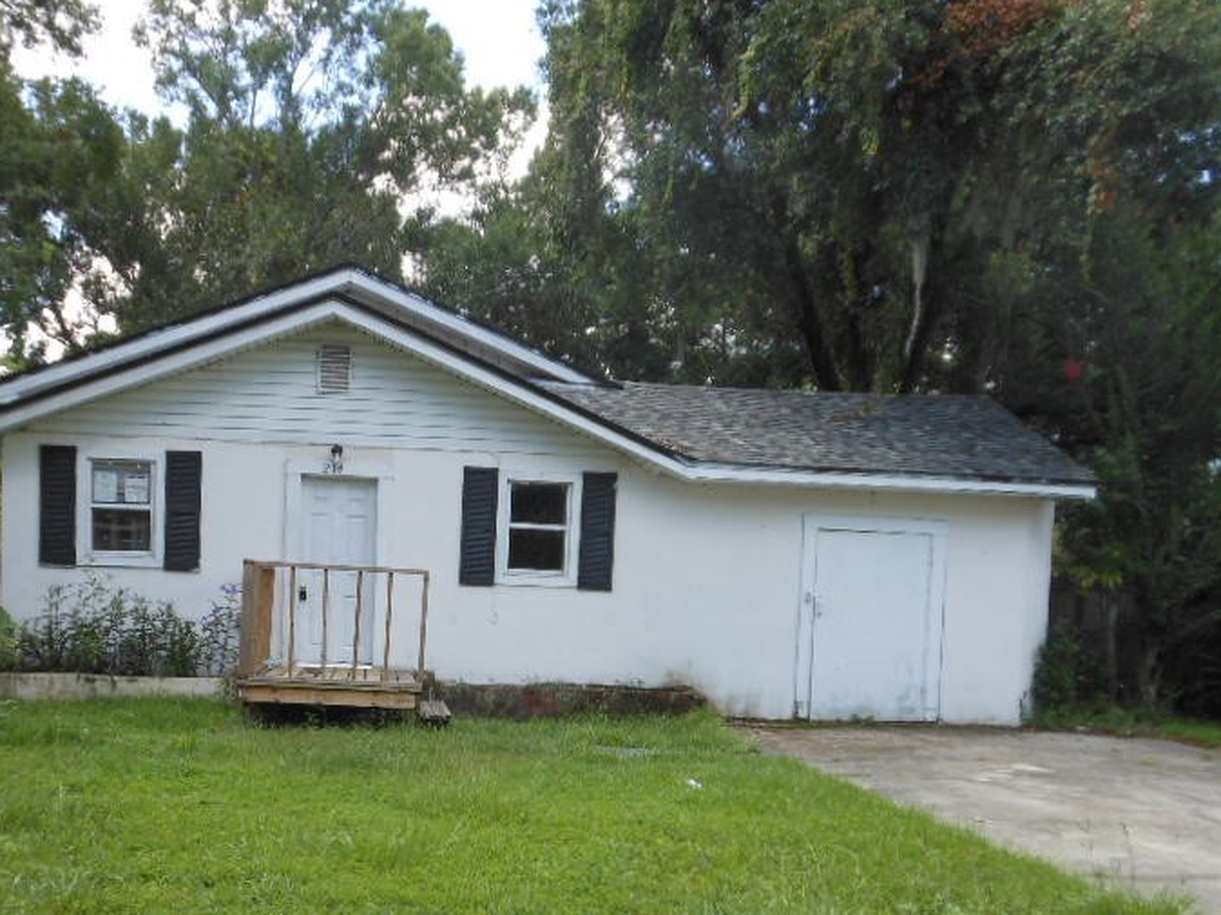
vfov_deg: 37.2
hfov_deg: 48.7
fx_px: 1340
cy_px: 627
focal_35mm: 38
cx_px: 486
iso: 80
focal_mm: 4.5
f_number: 3.2
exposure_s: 1/200
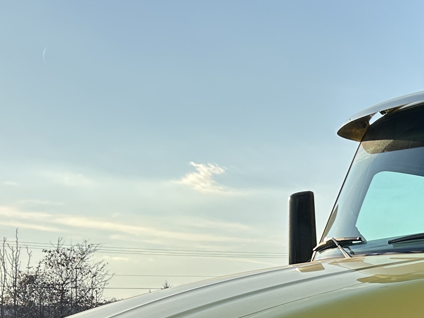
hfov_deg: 21.2
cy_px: 346
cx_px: 488
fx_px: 1066
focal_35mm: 87
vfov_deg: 16.5
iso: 50
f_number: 1.5
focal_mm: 5.7
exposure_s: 1/4274
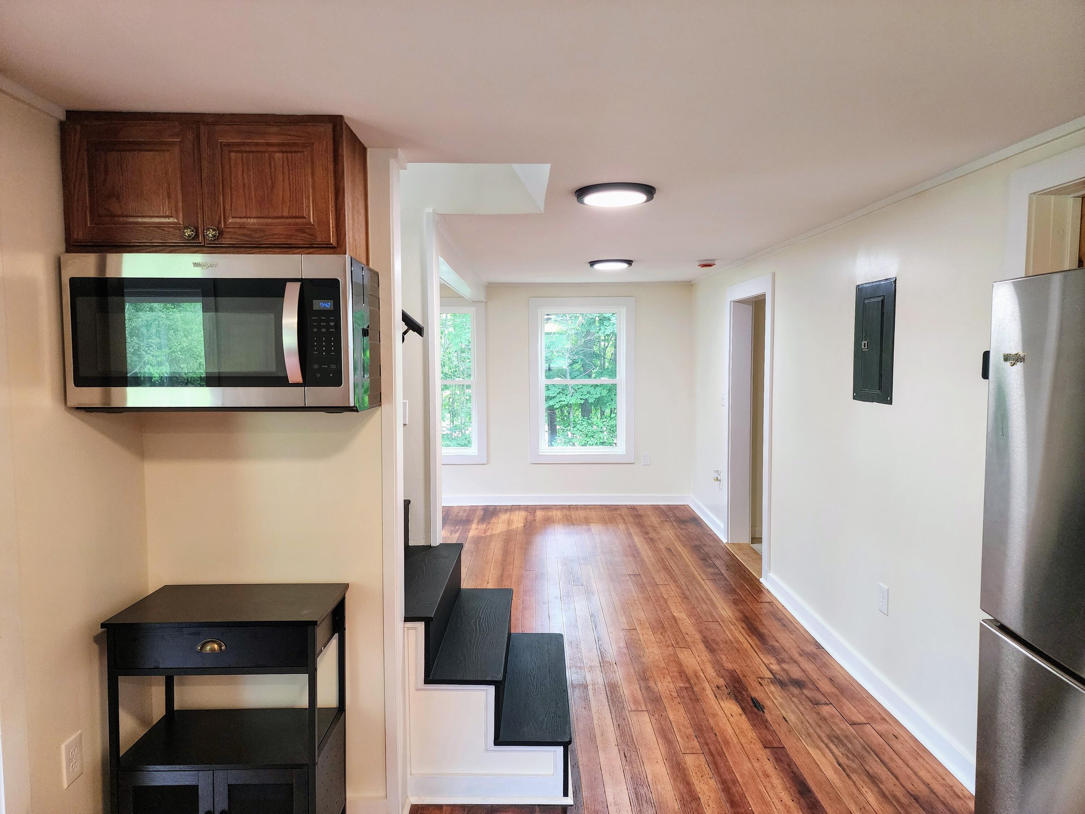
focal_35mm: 23
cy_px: 407
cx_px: 542
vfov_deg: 58.9
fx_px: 721
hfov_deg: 73.9
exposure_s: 1/120
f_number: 1.8
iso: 250
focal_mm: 6.4
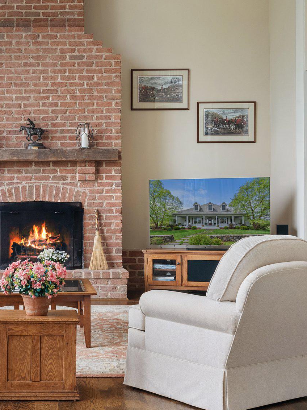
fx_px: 639
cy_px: 194
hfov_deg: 26.3
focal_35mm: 54
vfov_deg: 35.5
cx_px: 42
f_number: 8
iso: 640
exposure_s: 1/30
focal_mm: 31
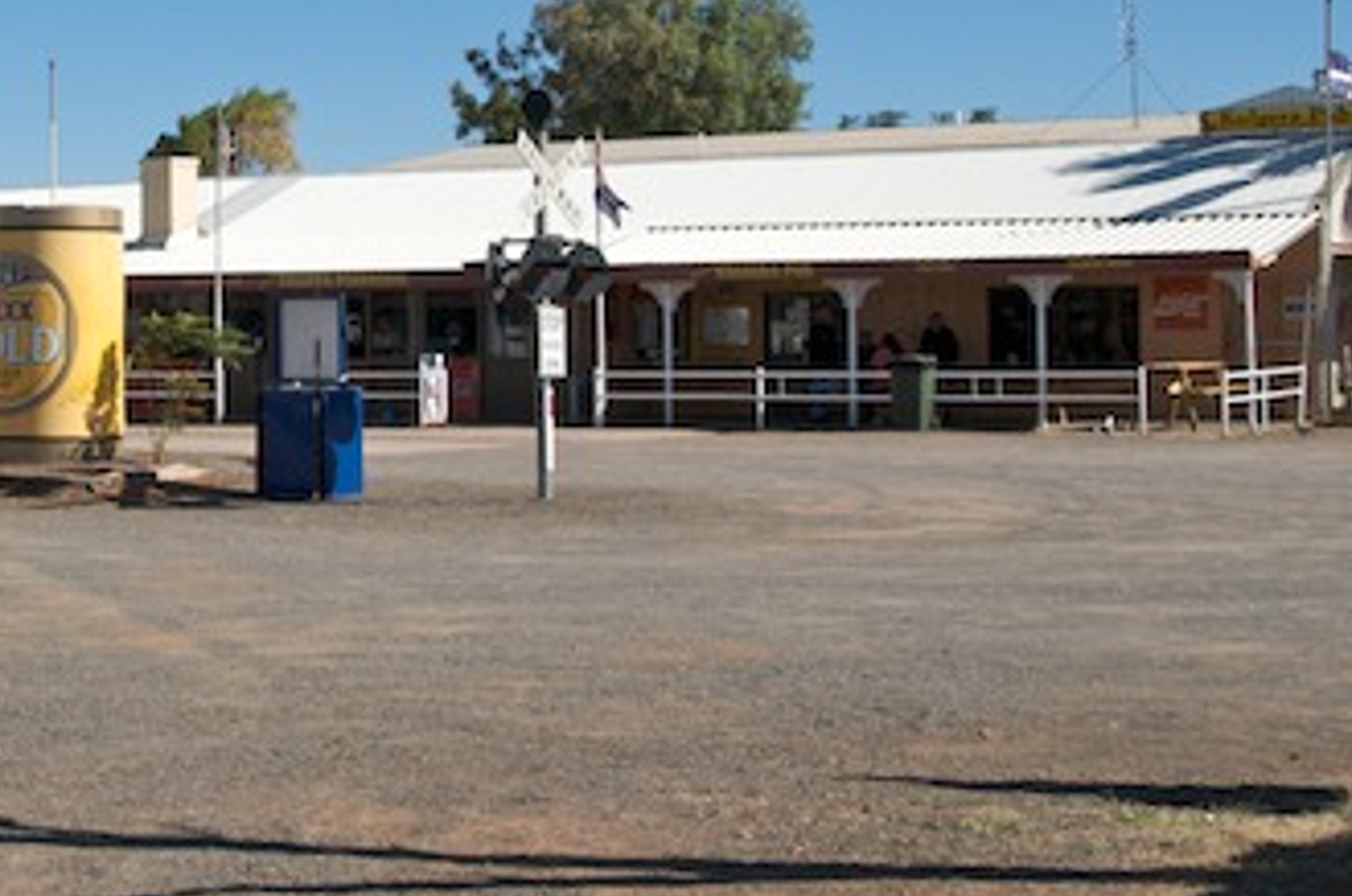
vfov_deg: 16.5
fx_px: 3074
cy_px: 206
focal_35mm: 82
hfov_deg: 24.2
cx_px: 181
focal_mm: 30
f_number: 13
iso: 320
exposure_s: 1/640
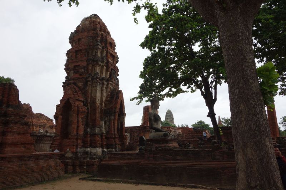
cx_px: 143
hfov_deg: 65.5
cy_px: 95
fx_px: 222
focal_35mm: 28
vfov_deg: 46.4
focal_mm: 10.4
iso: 125
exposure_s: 1/250
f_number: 5.6
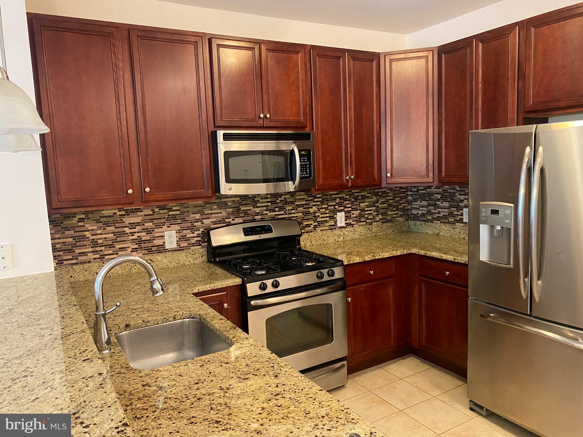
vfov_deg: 53.1
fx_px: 438
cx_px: 292
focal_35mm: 26
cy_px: 218
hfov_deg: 67.3
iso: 400
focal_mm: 4.25
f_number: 1.8
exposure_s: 1/60
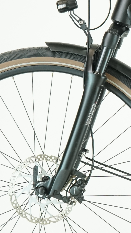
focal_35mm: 190
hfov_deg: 6.2
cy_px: 96
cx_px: 276
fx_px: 1173
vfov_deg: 11.3
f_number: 5
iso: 2000
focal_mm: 56
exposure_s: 1/200
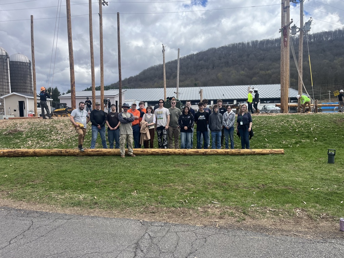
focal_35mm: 26
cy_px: 129
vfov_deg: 53.1
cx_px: 172
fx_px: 258
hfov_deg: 67.3
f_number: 1.6
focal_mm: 5.1
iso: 50
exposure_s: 1/3311
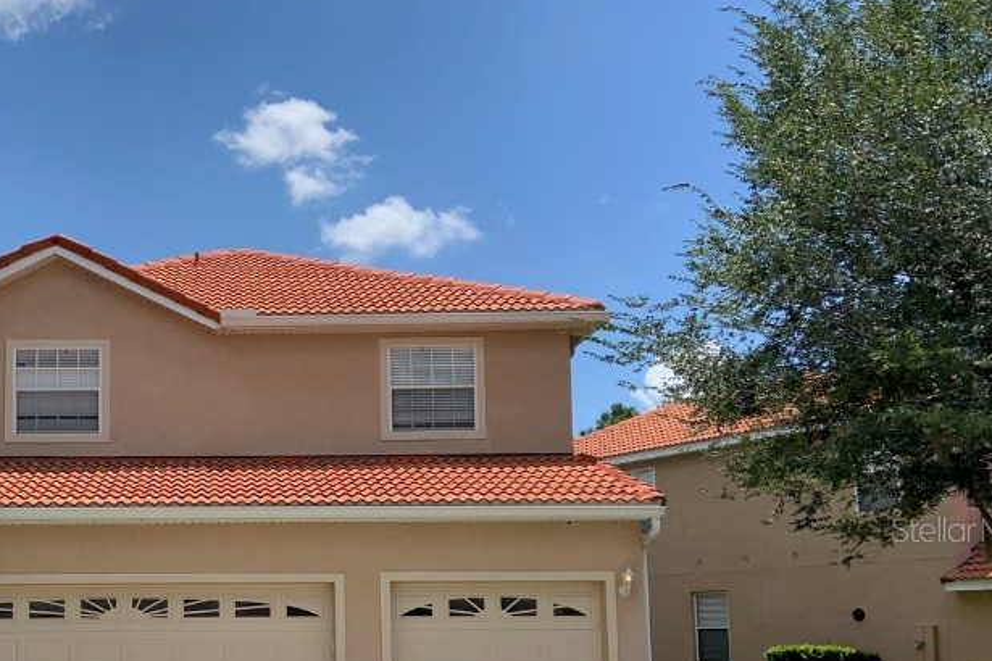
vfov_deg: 29.2
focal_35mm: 45
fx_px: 1240
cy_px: 529
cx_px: 218
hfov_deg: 41.9
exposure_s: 1/2994
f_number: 1.8
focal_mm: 4.25
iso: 25
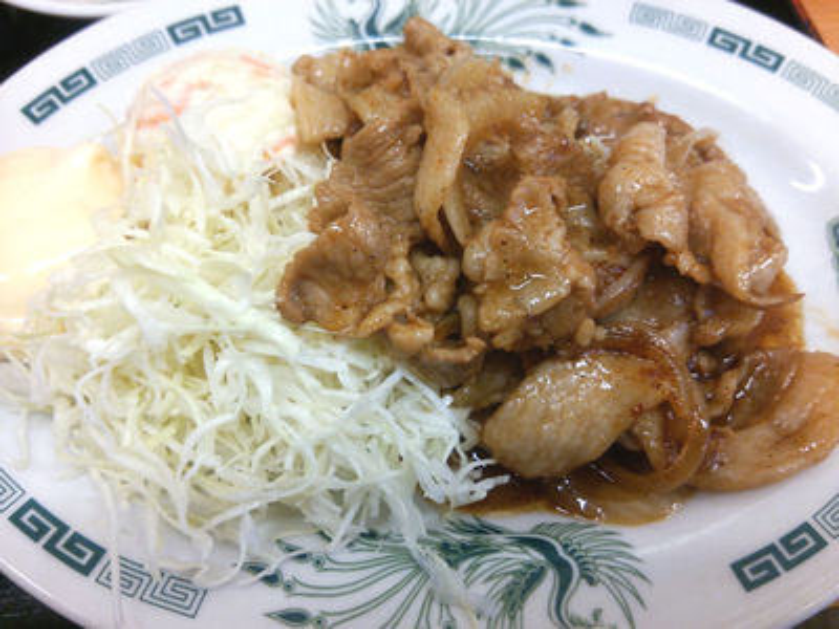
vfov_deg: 46.8
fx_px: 727
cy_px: 314
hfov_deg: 60.0
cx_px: 420
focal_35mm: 30
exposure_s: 1/50
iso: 80
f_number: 1.94
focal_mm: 4.06
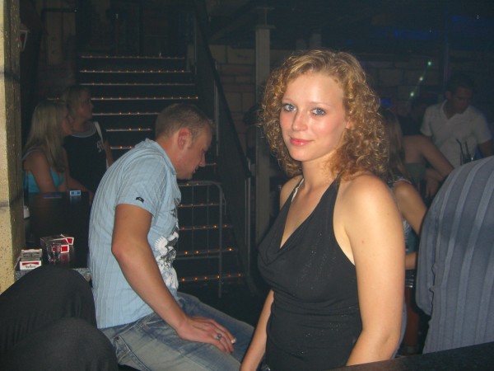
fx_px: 542
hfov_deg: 49.0
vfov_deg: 37.7
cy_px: 186
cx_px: 247
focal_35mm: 38
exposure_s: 1/60
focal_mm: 7.9
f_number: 2.8
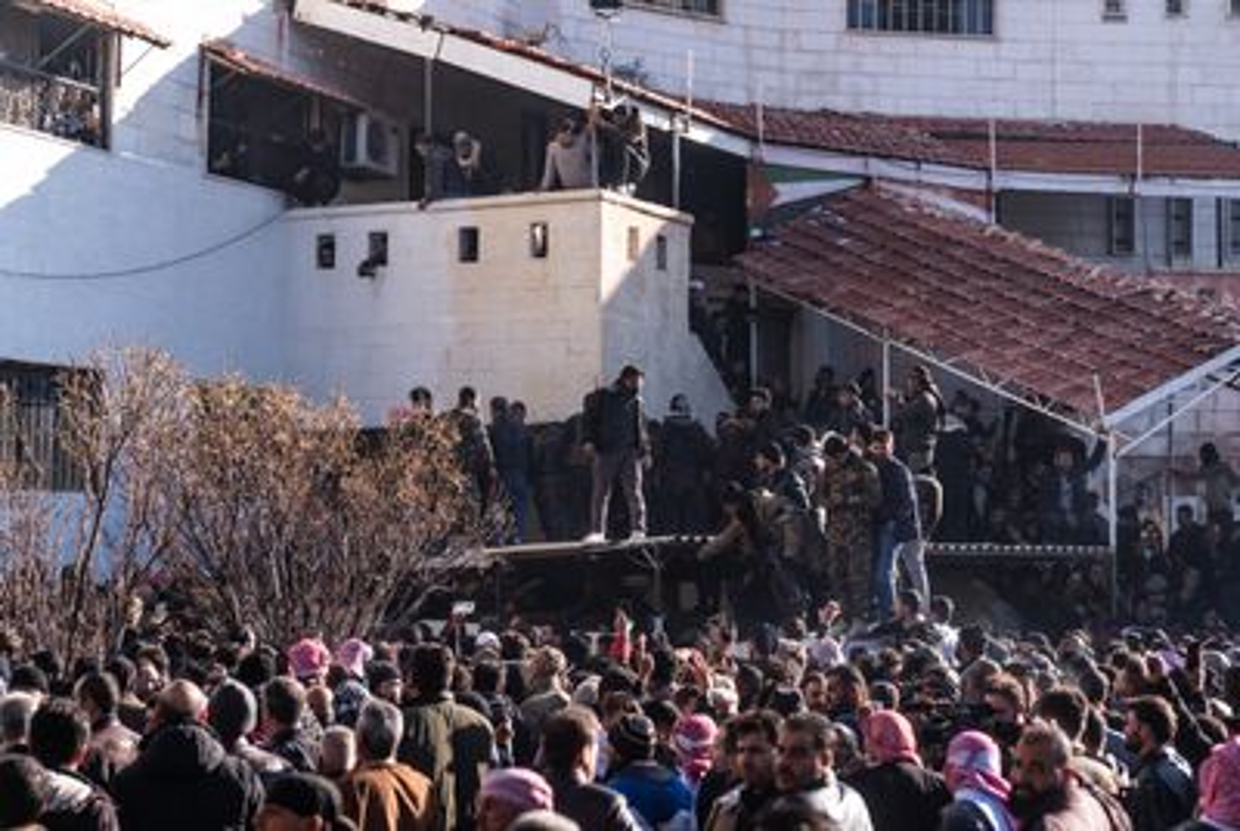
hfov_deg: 28.8
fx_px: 2415
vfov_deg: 19.5
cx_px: 620
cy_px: 416
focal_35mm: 70
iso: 160
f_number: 3.2
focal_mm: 70
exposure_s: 1/1600
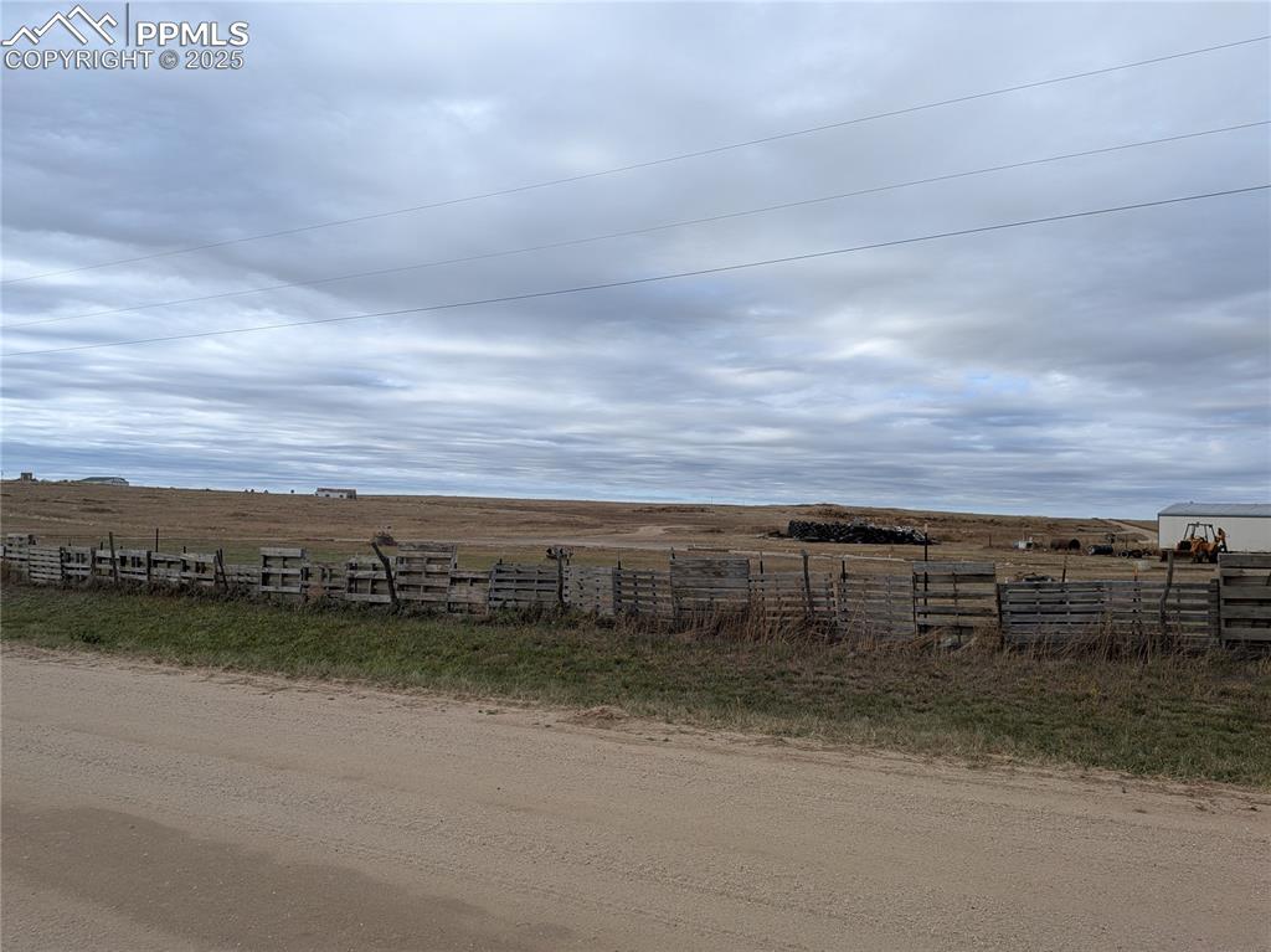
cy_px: 476
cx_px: 636
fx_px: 881
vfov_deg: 56.8
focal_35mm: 24
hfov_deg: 71.6
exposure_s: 1/1080
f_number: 1.7
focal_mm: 4.53
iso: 29
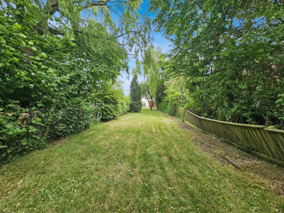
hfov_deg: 106.2
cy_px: 106
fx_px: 107
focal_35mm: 13
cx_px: 142
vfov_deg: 89.9
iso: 50
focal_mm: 2.2
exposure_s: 1/523
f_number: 2.2
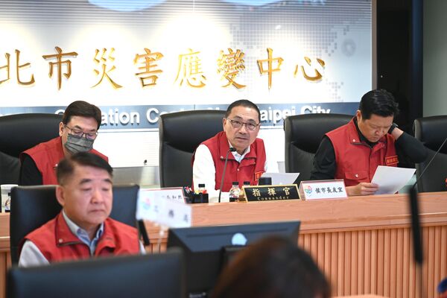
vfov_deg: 11.4
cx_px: 224
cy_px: 149
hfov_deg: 17.1
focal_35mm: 120
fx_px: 1490
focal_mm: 120
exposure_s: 1/125
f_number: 4
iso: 2000
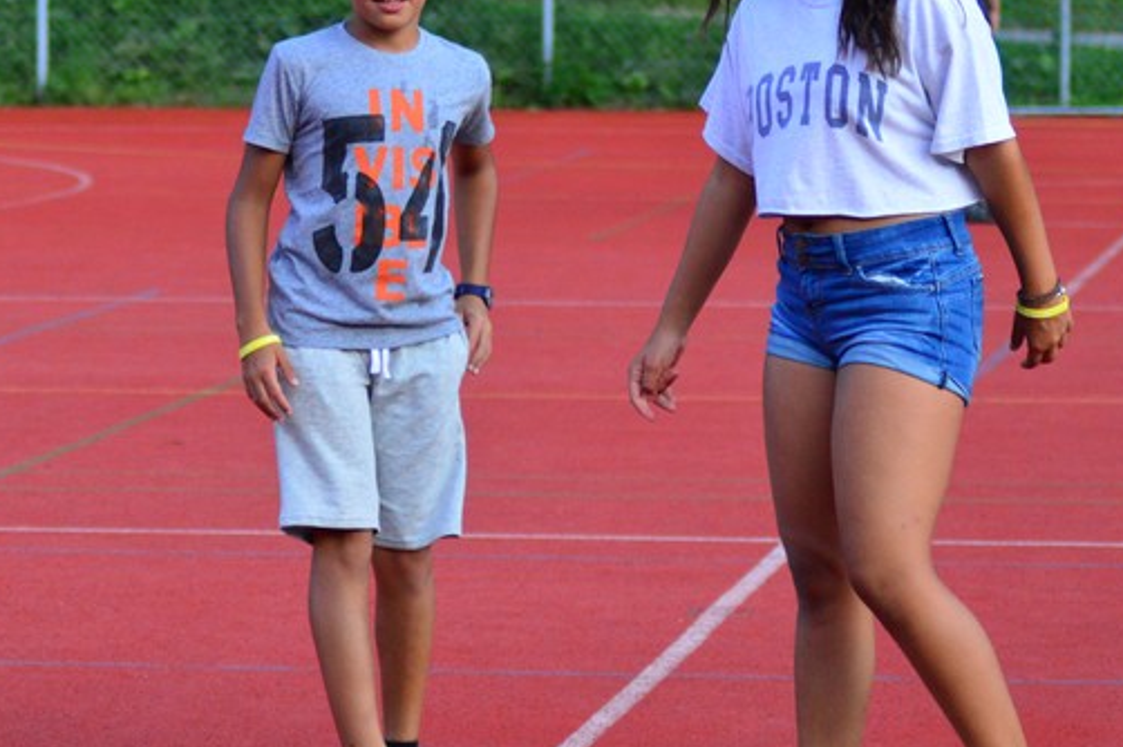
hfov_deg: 9.6
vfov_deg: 6.4
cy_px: 95
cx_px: 436
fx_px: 6671
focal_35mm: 214
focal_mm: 70
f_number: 4
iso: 800
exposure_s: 1/1000
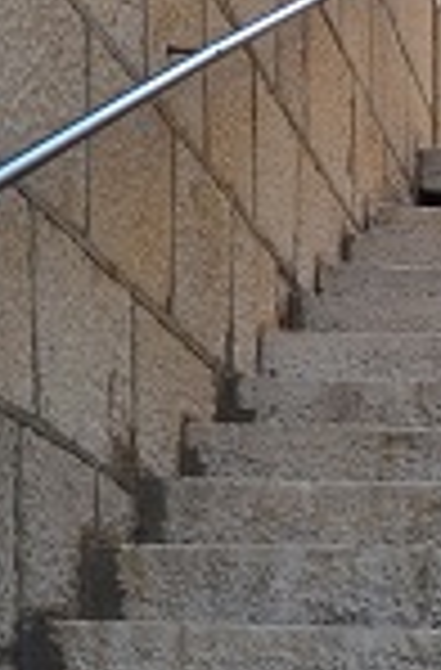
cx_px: 864
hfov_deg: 10.4
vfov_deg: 15.8
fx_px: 2244
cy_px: 976
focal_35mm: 121
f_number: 5.6
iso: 100
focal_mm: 12
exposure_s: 1/80
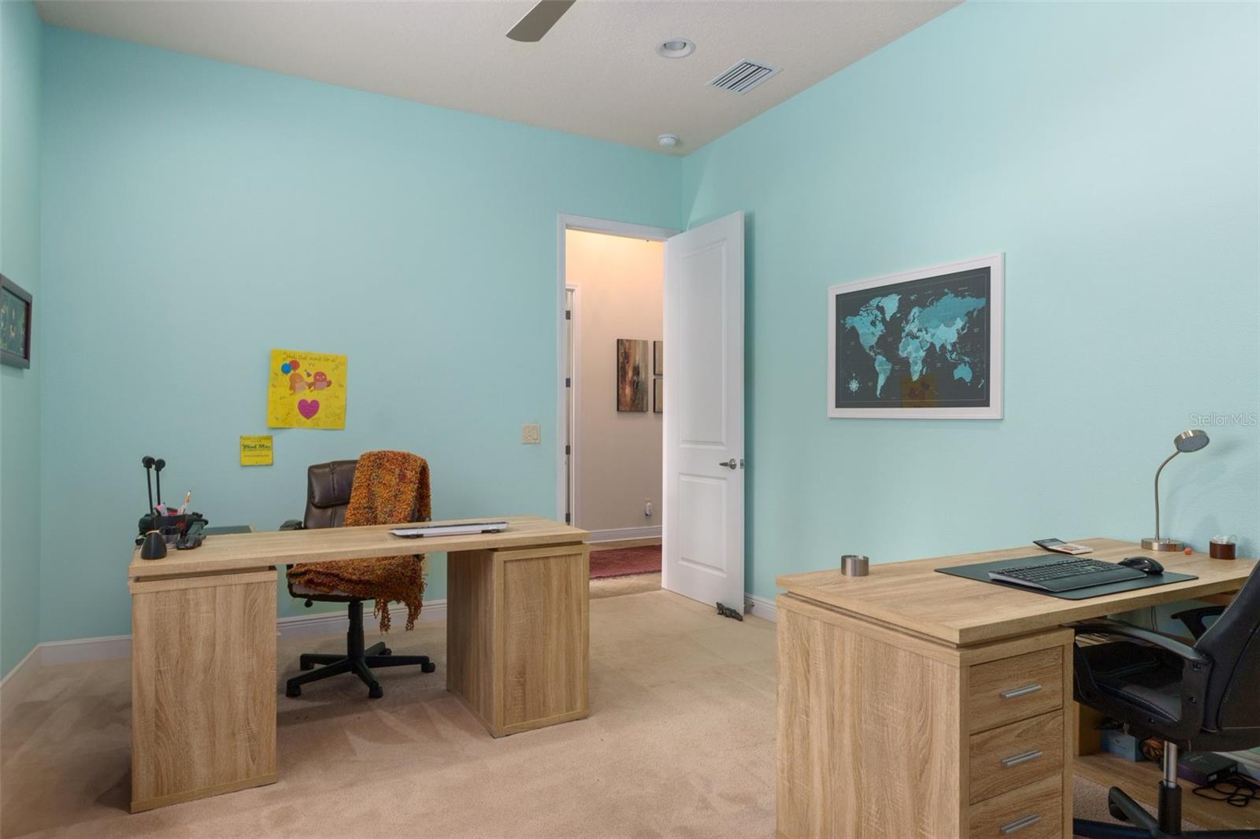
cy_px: 420
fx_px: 735
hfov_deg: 81.2
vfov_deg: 59.5
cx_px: 630
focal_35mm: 21
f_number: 8
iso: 320
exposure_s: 1/1.25
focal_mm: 14
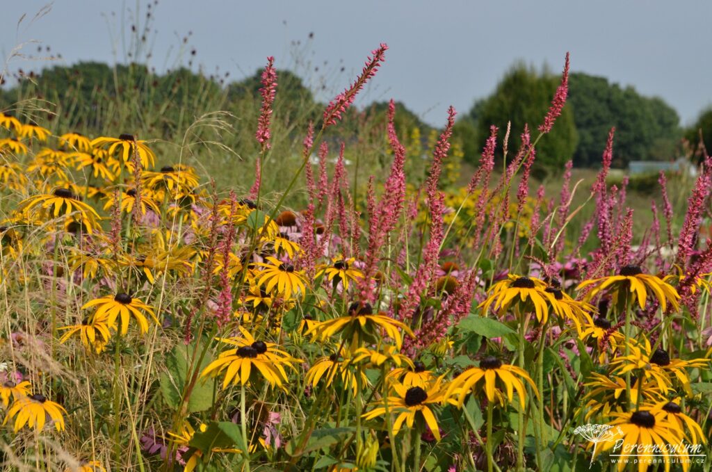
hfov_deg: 29.9
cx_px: 356
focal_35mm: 68
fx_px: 1333
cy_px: 236
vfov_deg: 20.1
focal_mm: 45
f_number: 9
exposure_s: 1/1600
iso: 640
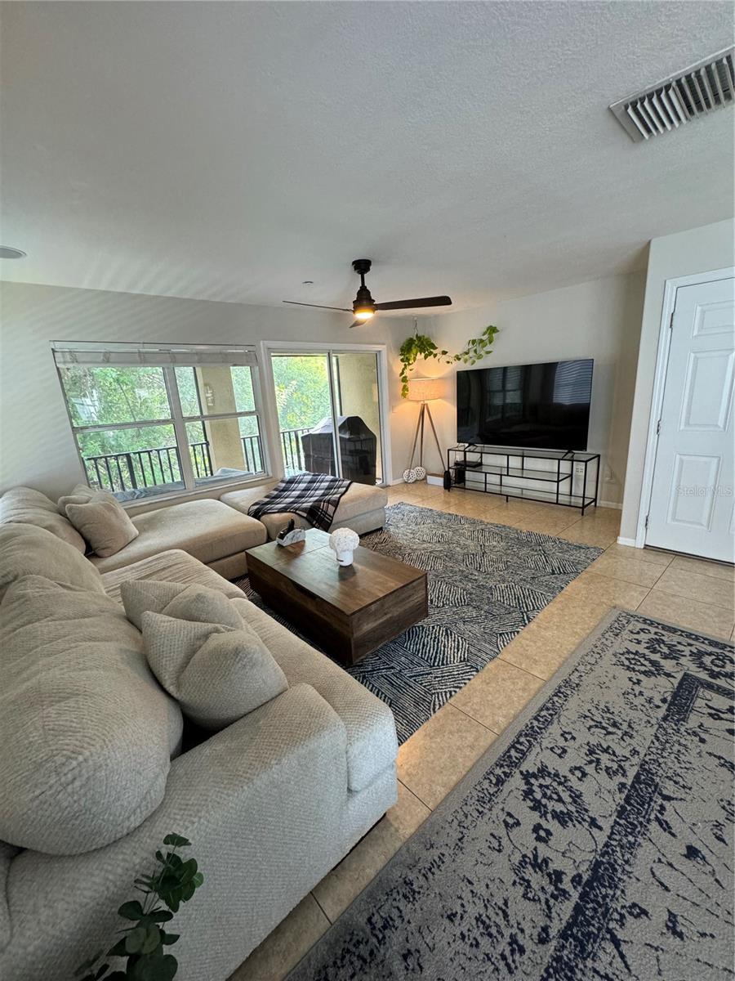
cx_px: 368
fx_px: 396
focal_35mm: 14
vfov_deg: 102.1
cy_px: 490
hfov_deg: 85.7
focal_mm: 2.22
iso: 320
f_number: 2.2
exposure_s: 1/120
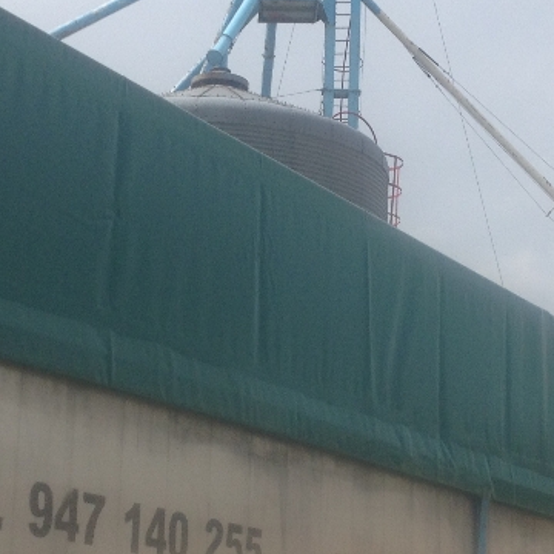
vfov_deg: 16.9
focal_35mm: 103
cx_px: 357
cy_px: 360
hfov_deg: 16.9
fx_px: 1865
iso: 50
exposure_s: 1/2304
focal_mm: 4.28
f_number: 2.4
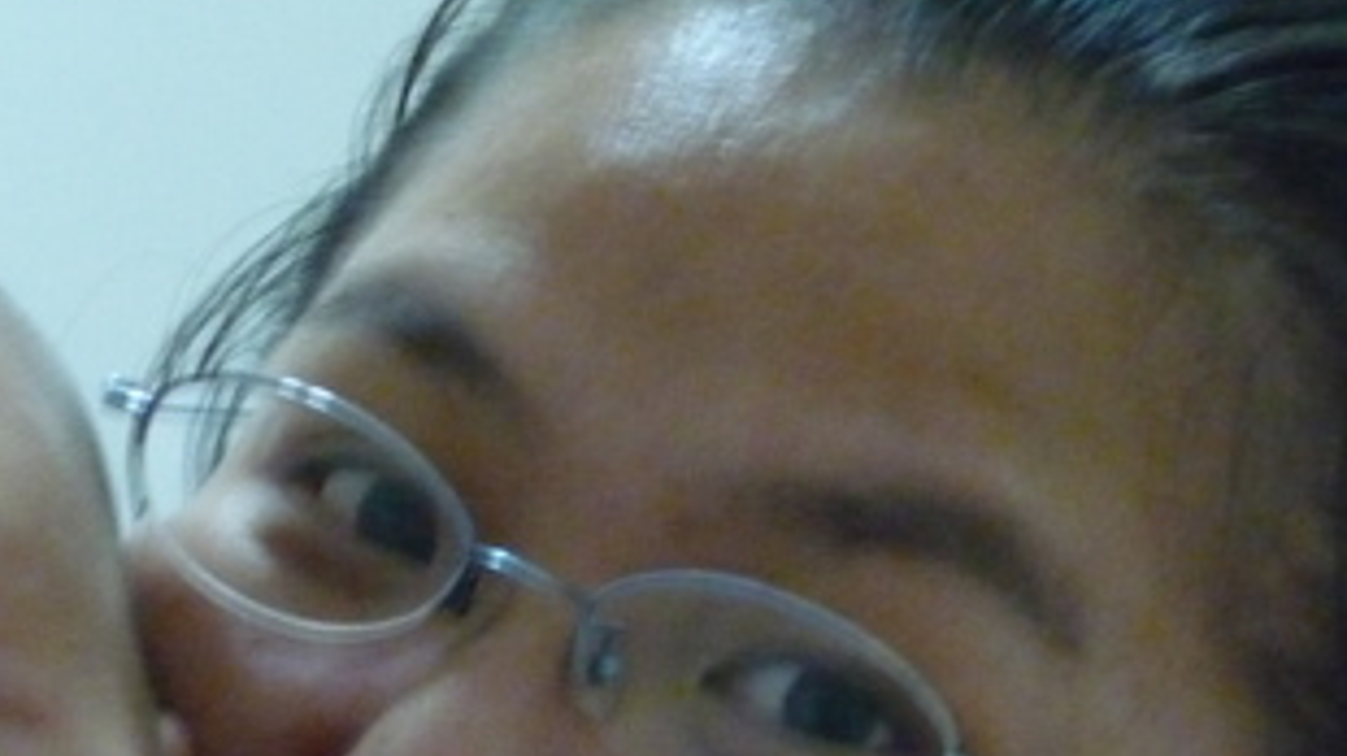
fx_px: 6319
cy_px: 773
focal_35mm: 177
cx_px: 235
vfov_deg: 6.8
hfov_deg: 12.1
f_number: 4.7
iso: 800
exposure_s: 1/8
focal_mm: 14.2
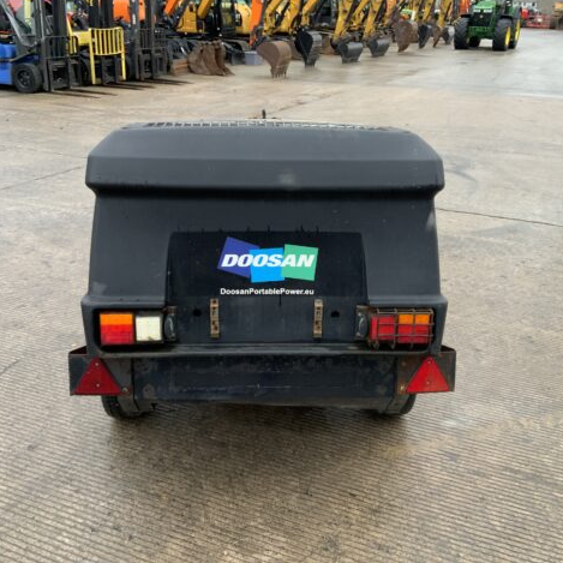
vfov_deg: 47.2
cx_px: 283
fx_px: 644
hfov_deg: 47.2
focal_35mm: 35
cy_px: 276
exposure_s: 1/122
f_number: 1.8
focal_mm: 3
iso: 32
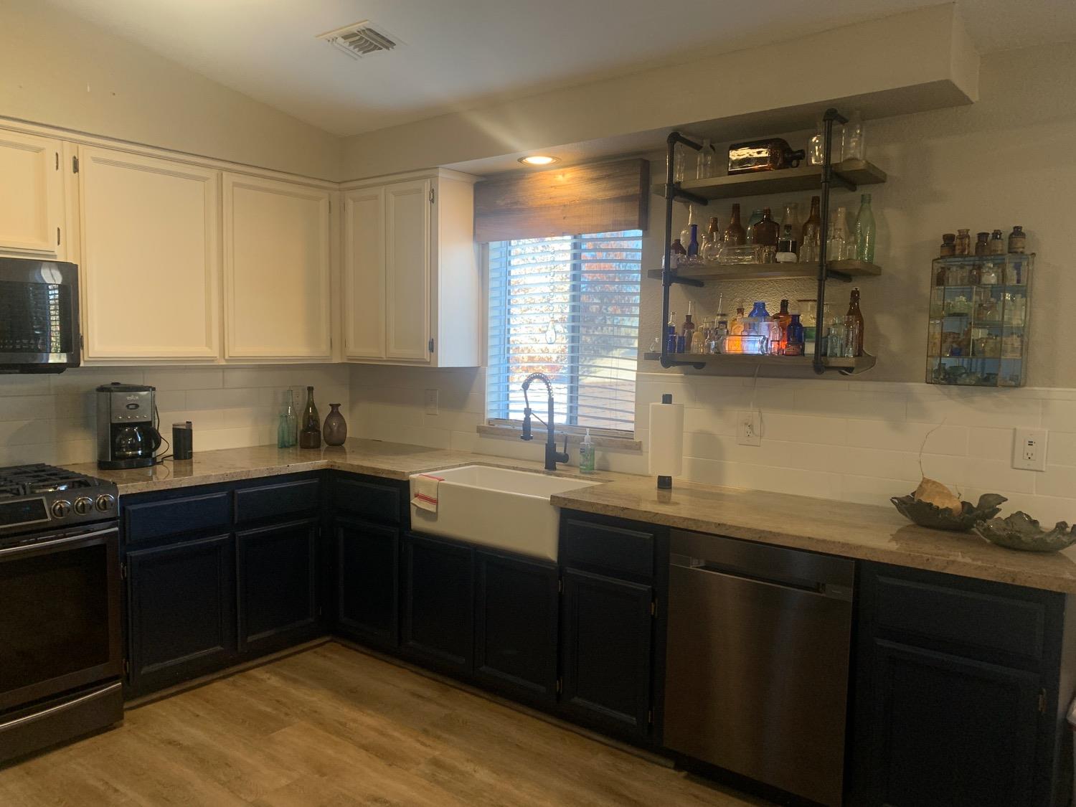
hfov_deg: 67.3
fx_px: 808
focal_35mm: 26
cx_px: 538
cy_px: 404
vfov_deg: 53.1
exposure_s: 1/120
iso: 80
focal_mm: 4.25
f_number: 1.8
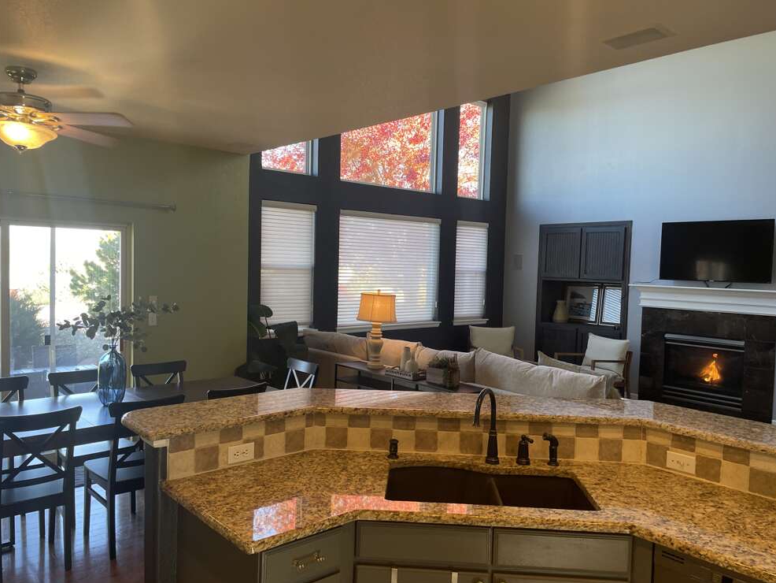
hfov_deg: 65.3
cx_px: 385
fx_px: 605
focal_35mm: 27
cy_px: 289
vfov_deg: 51.4
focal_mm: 4.2
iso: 80
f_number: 1.6
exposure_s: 1/120
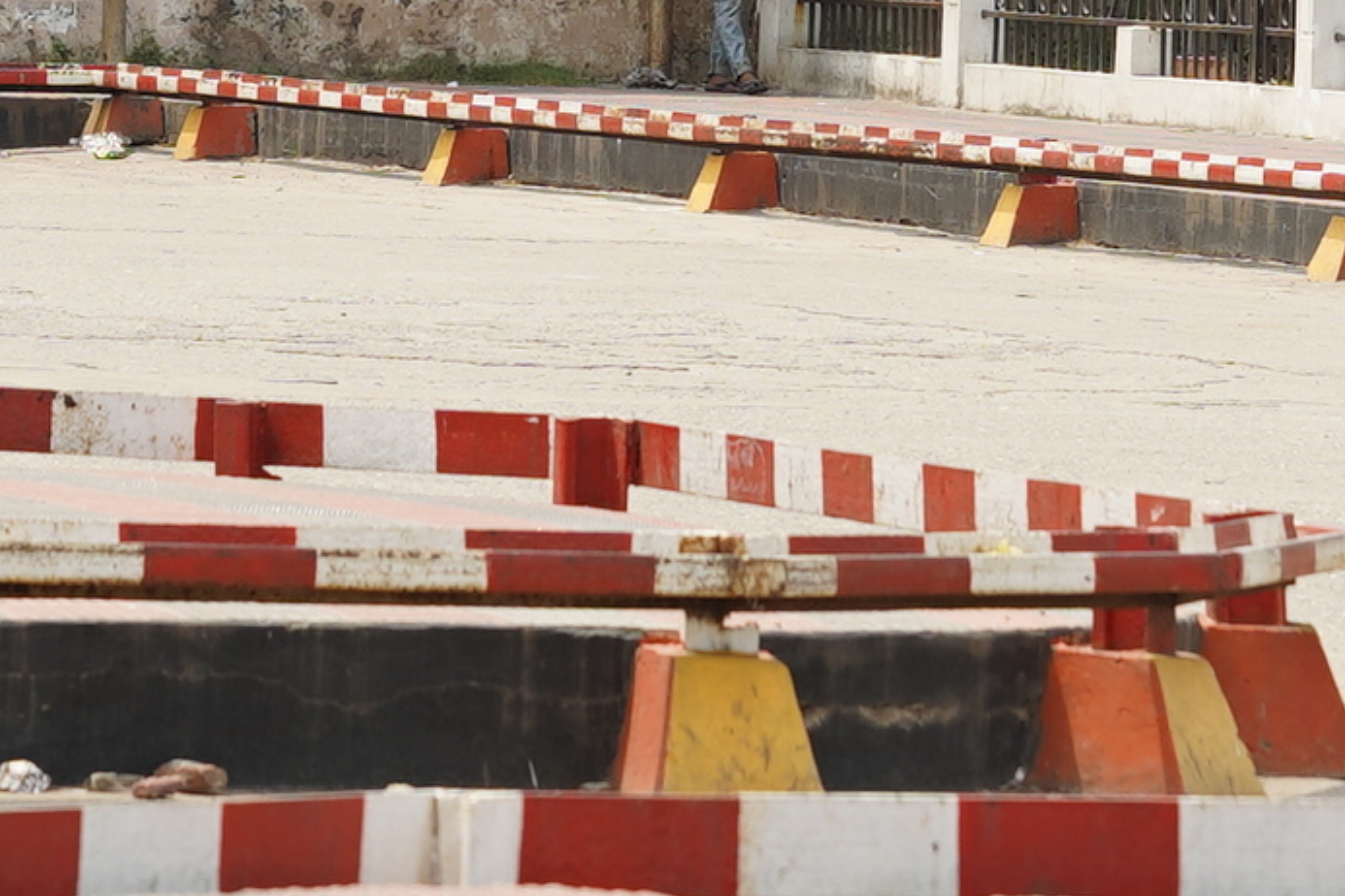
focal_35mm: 483
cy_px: -706
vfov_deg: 2.8
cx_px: 520
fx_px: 18044
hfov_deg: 4.3
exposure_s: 1/640
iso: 100
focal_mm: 85
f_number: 4.5
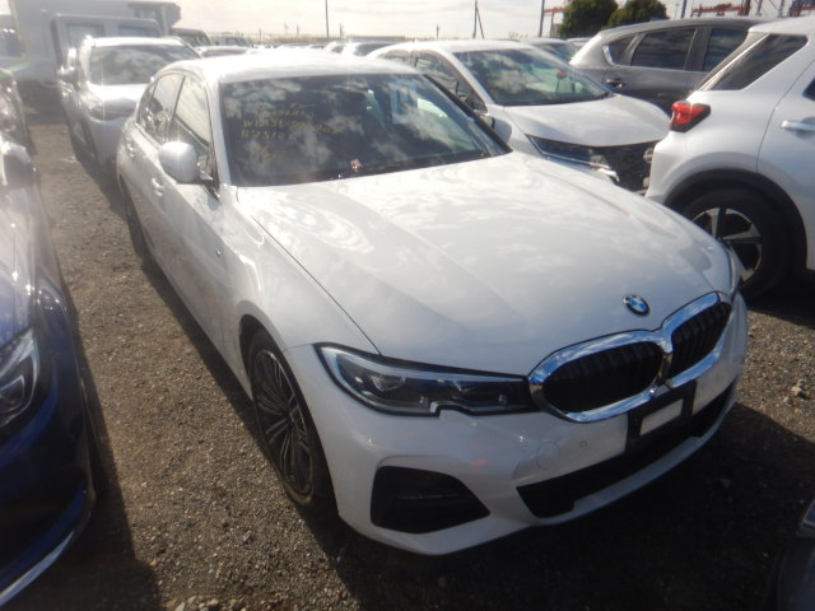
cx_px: 408
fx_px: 565
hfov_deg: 71.6
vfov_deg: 56.8
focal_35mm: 24
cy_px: 306
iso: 125
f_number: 2.8
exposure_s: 1/500
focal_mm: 4.3
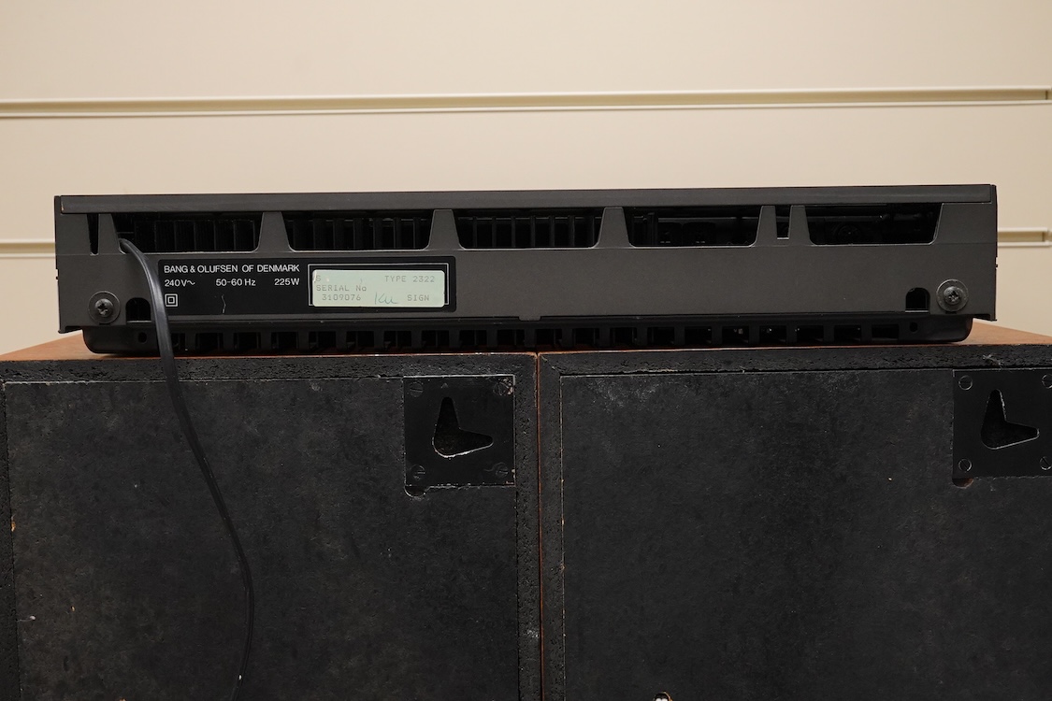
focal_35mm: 45
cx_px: 526
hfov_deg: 43.6
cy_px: 350
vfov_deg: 29.9
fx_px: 1315
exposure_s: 1/125
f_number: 11
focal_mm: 30
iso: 2500
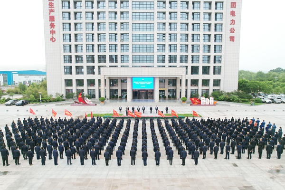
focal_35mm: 22
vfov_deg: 57.2
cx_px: 142
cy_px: 95
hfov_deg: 78.6
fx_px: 174
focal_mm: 8.38
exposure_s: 1/100
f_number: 2.8
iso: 200
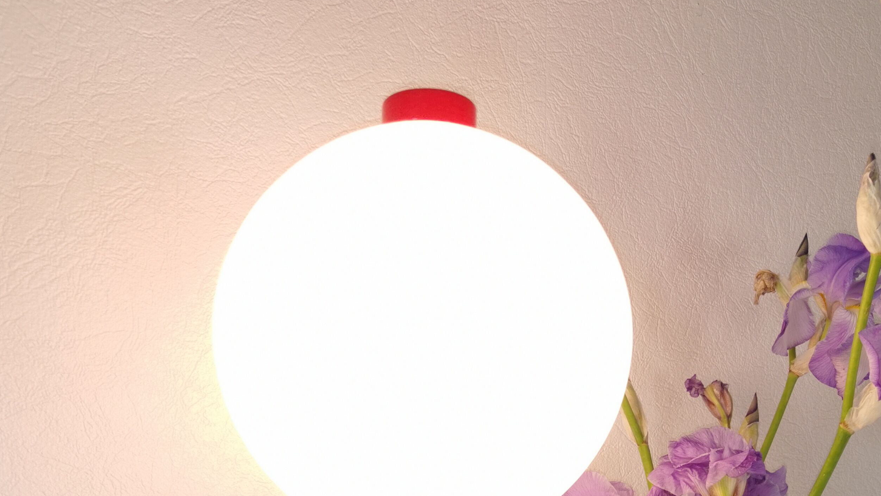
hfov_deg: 47.3
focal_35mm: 43
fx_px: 1005
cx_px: 477
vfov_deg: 25.4
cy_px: 566
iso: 50
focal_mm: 5.58
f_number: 1.8
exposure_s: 1/133
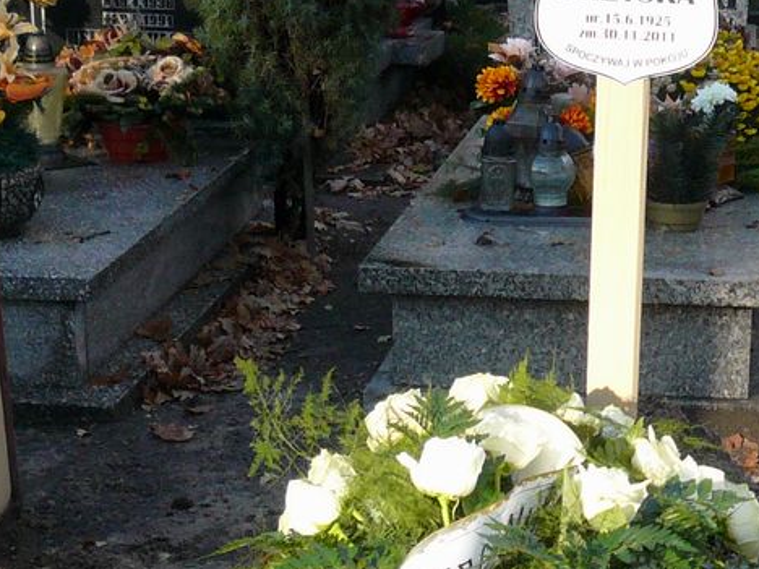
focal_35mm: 93
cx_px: 662
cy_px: 455
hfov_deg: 20.7
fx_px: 2039
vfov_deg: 15.8
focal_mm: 4.7
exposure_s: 1/250
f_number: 2.8
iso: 100
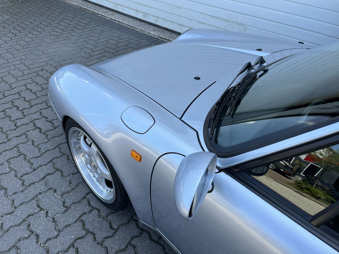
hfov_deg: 67.3
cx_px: 170
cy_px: 127
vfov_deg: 53.1
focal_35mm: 26
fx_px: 255
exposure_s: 1/676
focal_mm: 5.1
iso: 50
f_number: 1.6
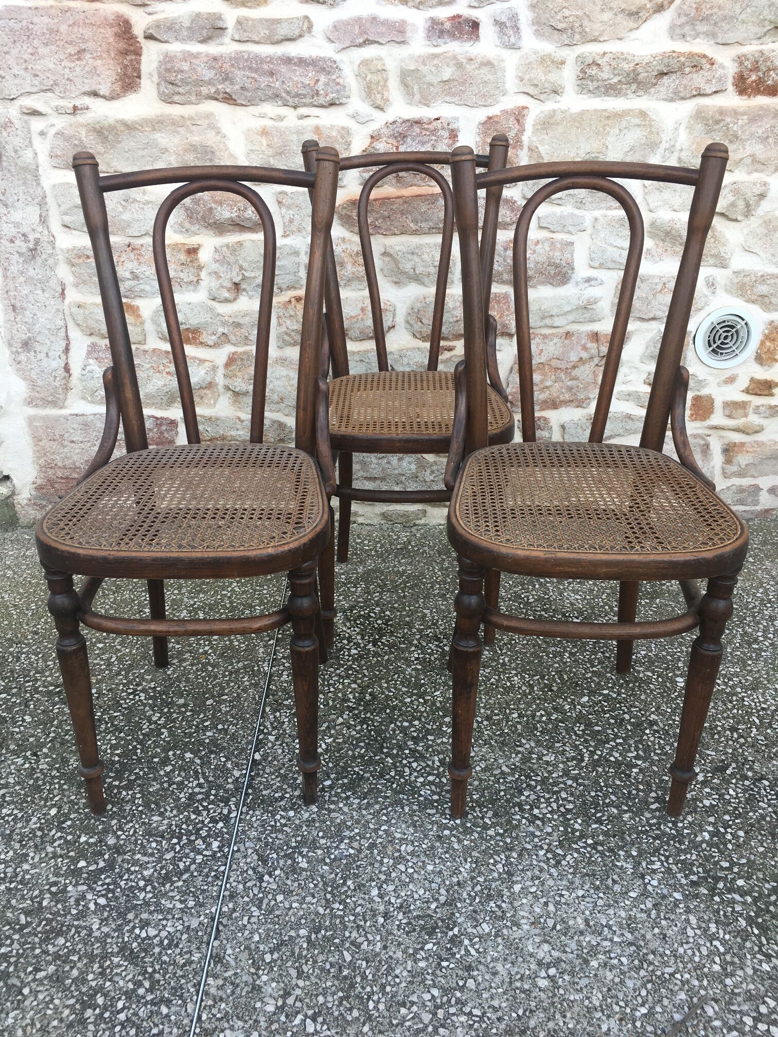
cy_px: 518
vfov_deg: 61.7
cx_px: 389
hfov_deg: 48.2
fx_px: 869
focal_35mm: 29
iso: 25
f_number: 2.2
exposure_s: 1/177
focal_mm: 4.15
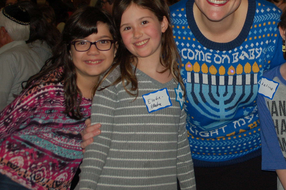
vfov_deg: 16.4
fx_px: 659
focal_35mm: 83
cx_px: 215
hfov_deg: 24.2
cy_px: 60
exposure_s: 1/60
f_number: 4.2
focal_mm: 32
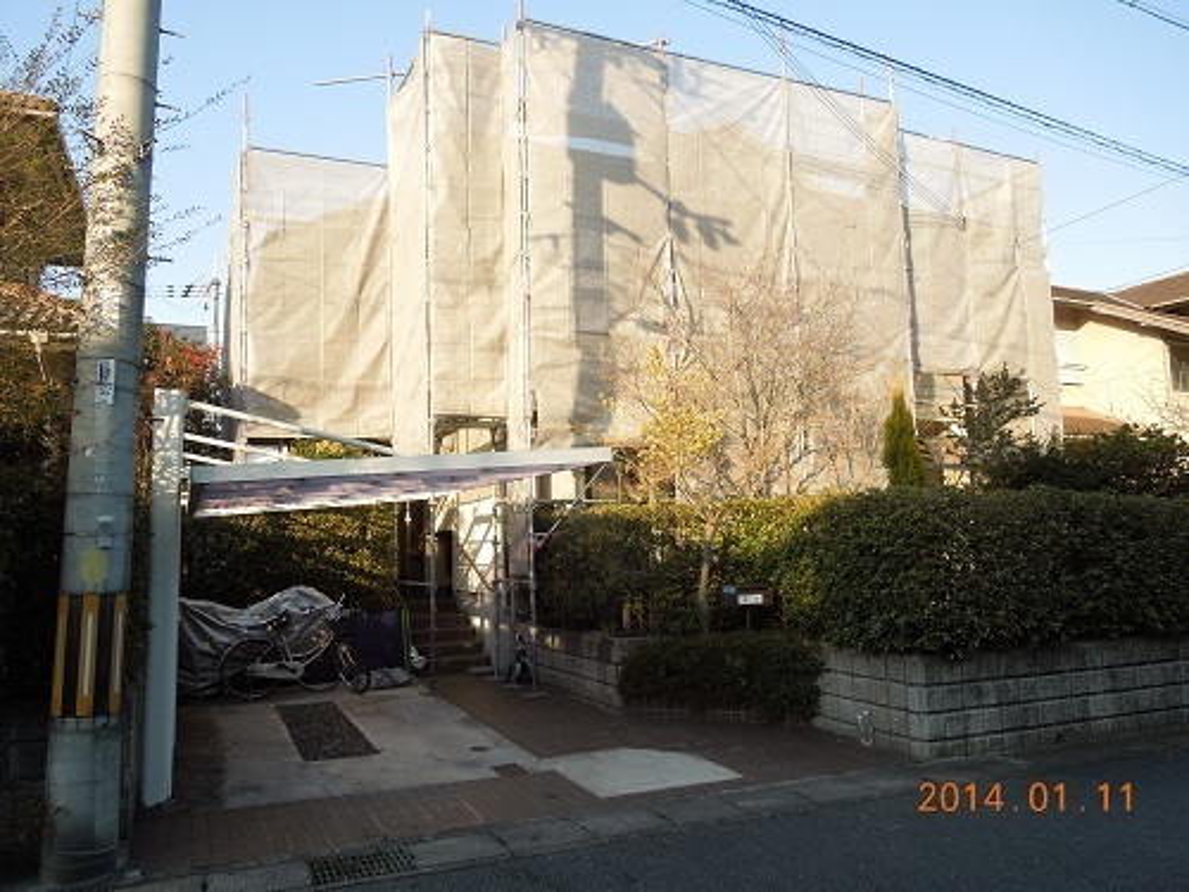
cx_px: 594
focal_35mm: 25
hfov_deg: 69.4
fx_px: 859
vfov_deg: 54.9
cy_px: 446
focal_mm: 4.5
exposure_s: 1/320
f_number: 3.3
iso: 100
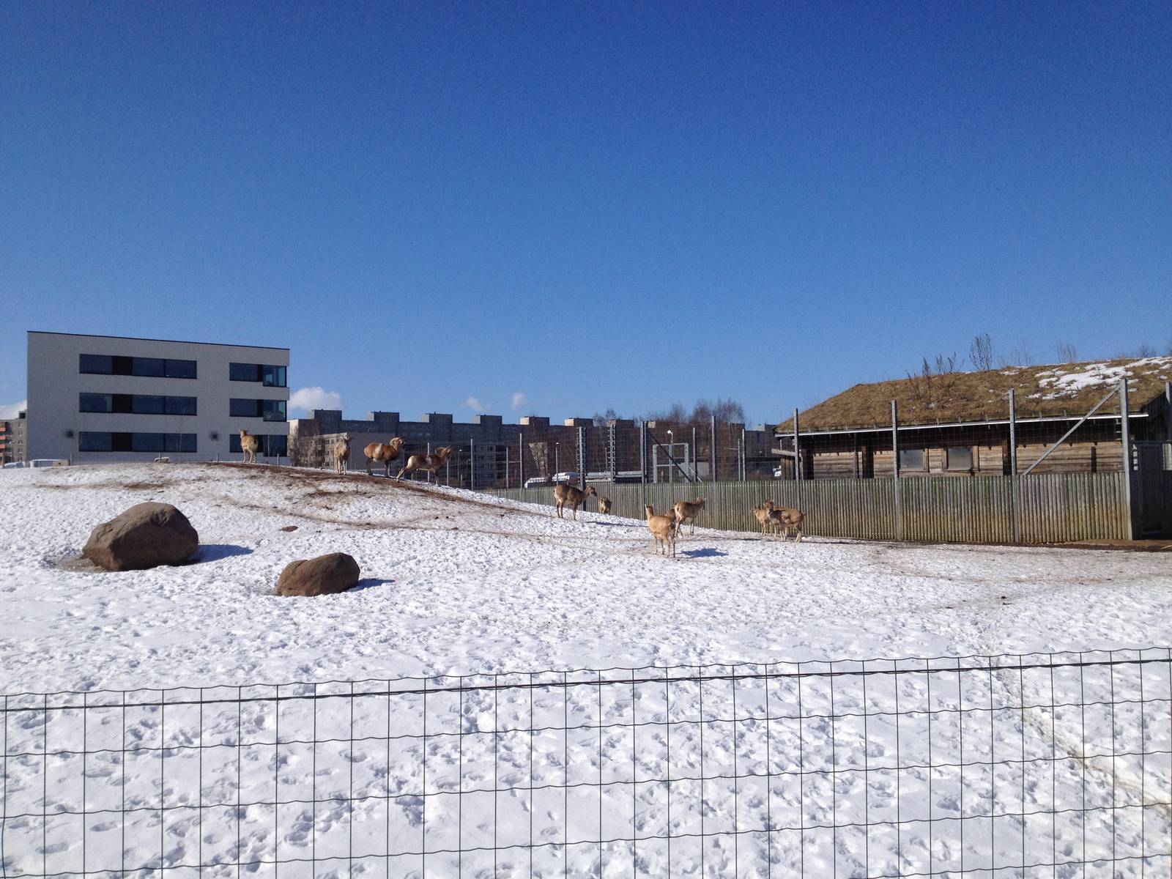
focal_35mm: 35
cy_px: 440
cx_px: 586
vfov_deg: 40.7
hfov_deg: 52.6
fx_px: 1185
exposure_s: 1/4608
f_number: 2.4
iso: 50
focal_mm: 4.28
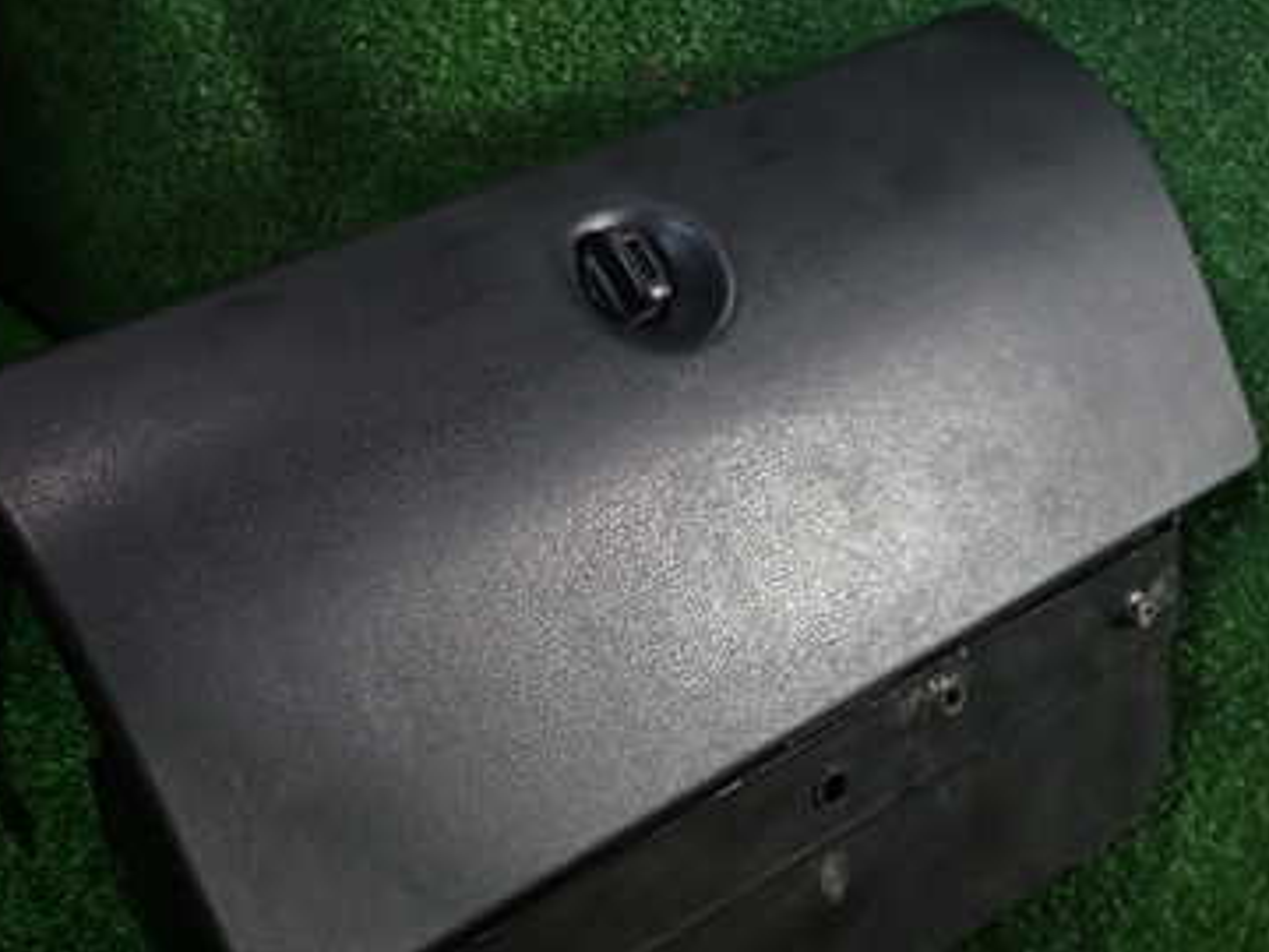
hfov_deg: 38.1
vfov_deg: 28.9
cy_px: 649
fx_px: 1833
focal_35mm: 50
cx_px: 553
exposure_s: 1/30
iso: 200
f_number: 2.3
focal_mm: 5.4
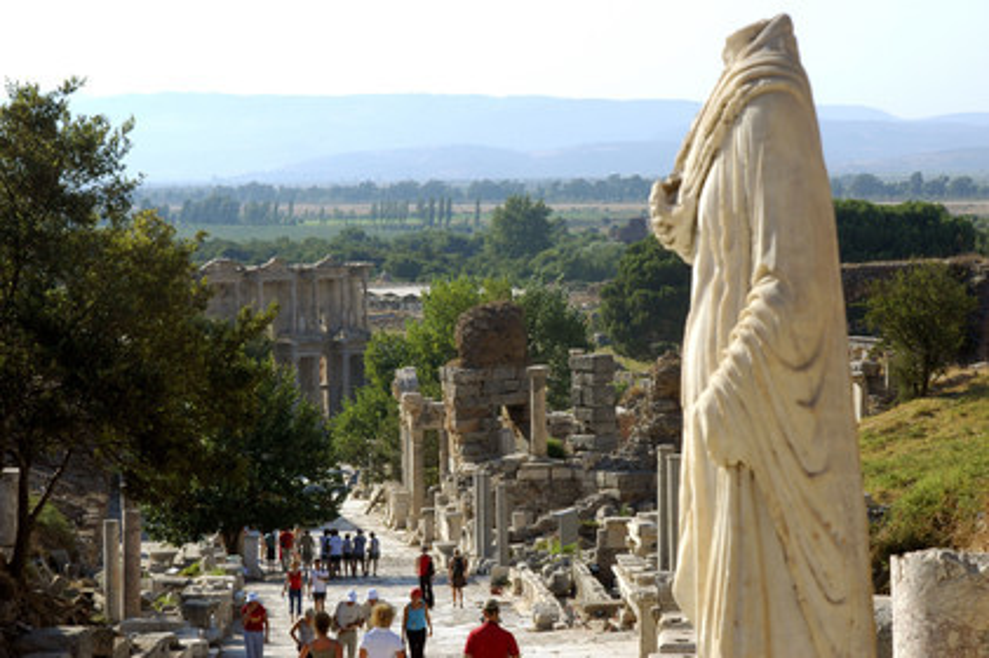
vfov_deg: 13.0
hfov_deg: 19.5
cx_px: 494
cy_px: 329
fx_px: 2882
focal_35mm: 105
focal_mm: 70
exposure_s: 1/125
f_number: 14
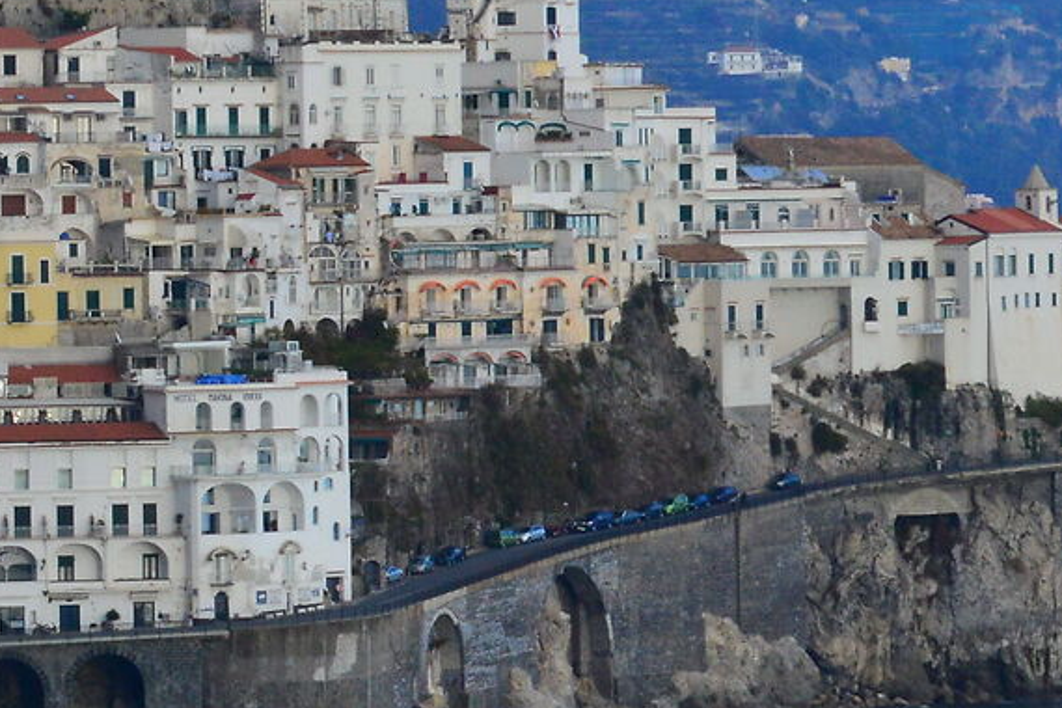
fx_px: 9941
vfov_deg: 4.1
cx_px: -550
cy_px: 324
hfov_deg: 6.0
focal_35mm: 337
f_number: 25
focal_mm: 80
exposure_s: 1/160
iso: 1000
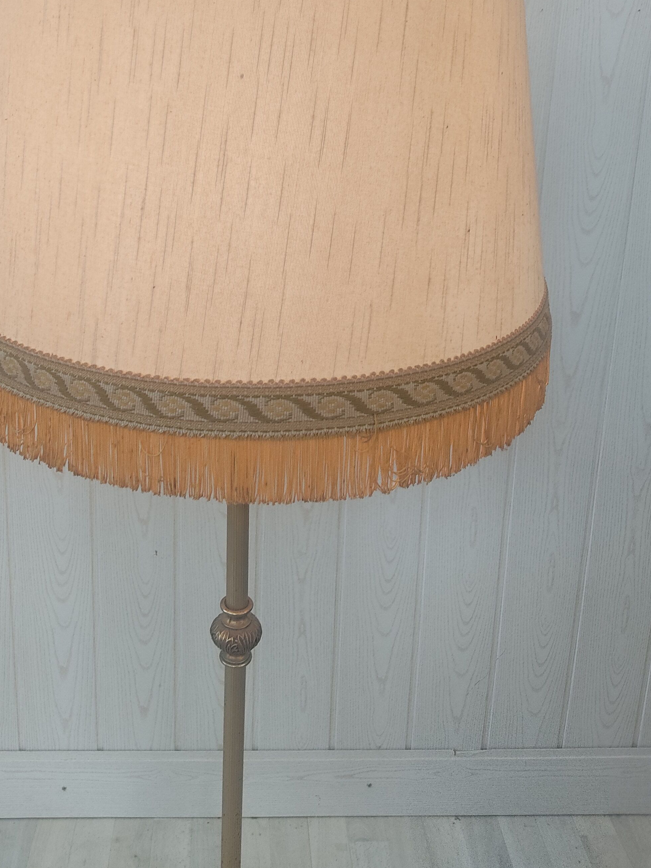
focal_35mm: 40
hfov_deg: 35.8
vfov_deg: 45.2
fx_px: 1003
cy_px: 215
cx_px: 259
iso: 243
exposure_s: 1/50
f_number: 1.79
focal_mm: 4.74
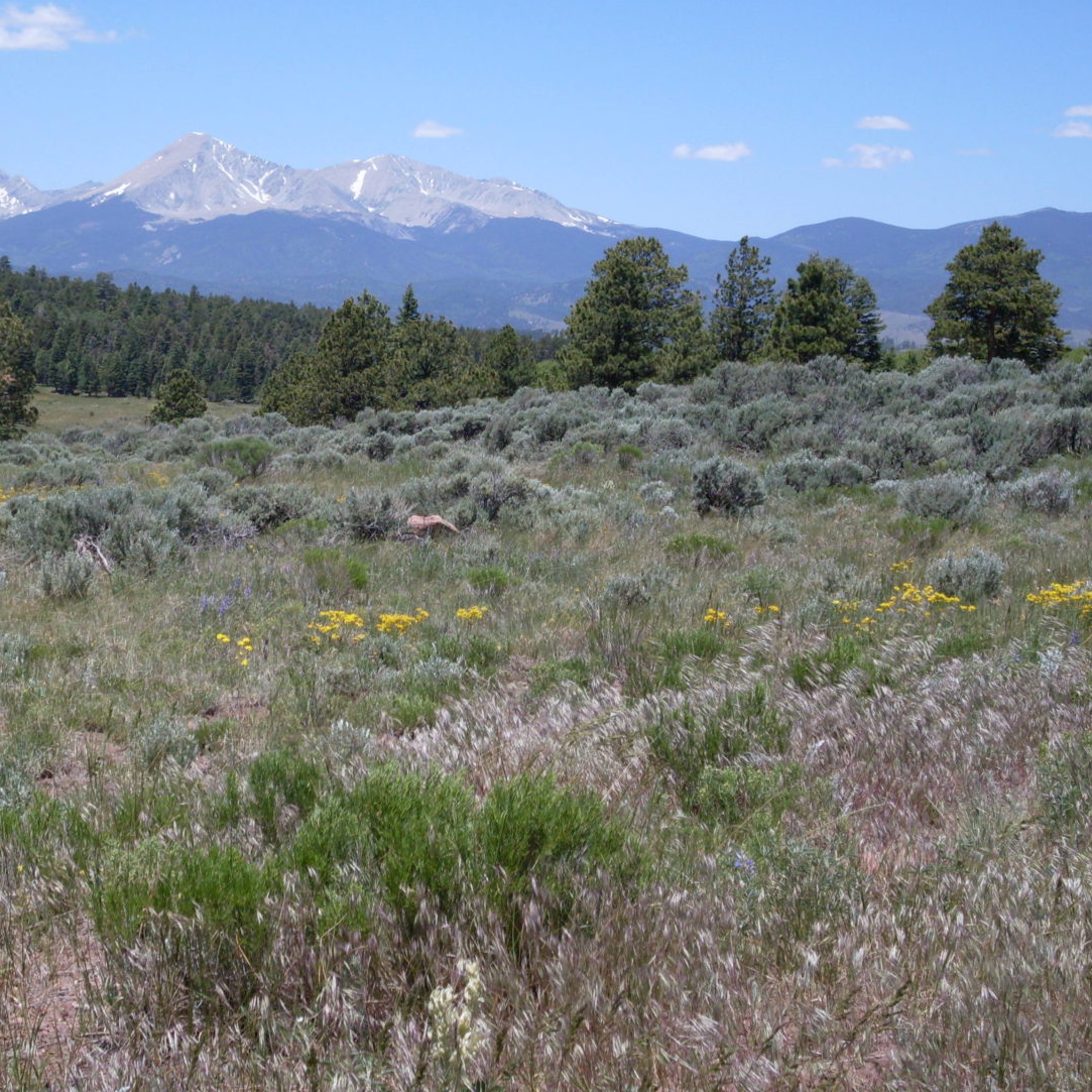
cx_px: 405
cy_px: 533
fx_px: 3176
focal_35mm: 89
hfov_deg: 19.5
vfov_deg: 19.5
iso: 80
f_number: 3.7
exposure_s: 1/750
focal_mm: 11.7
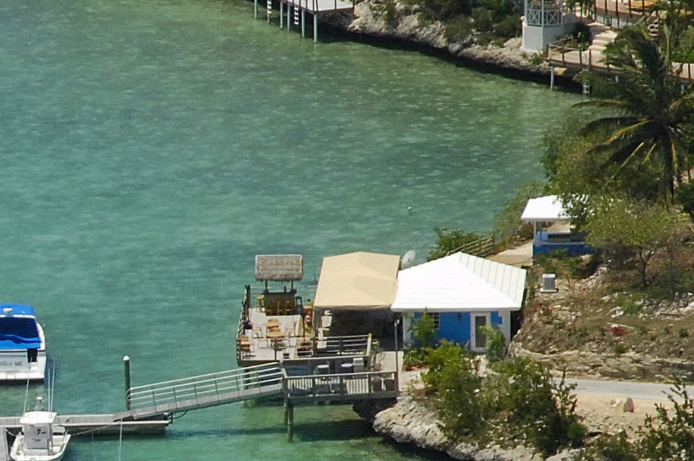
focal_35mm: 577
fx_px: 11115
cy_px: 562
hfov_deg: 3.6
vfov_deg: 2.4
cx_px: -427
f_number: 10
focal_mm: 85
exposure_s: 1/1000
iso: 400
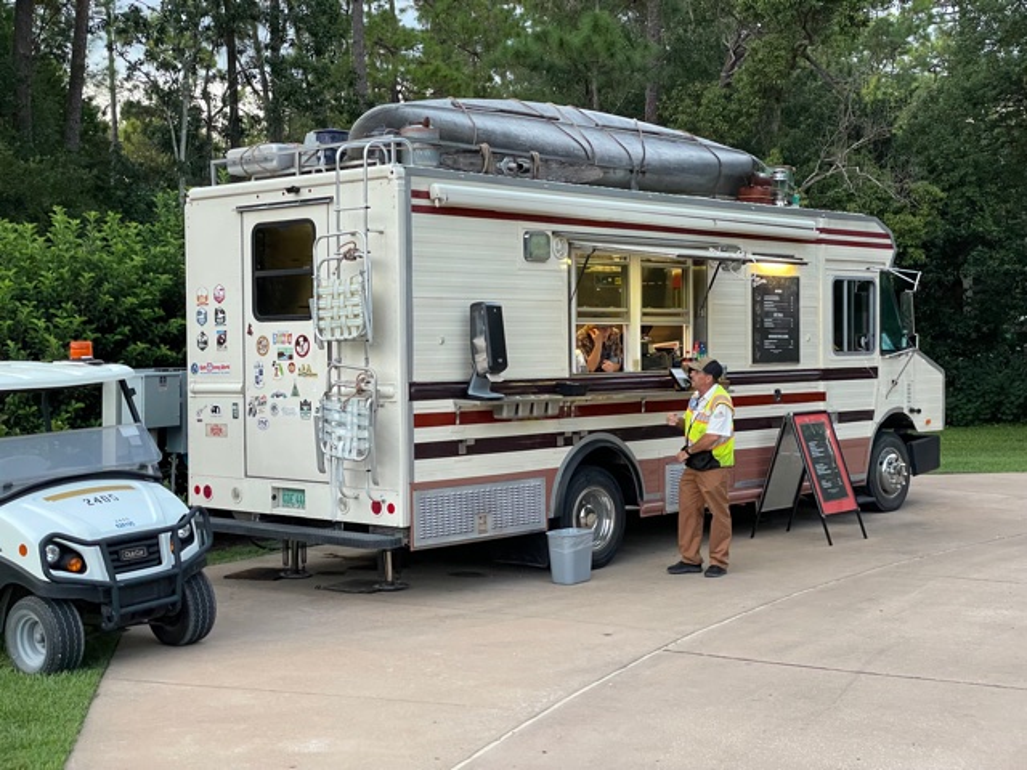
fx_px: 1543
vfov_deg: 28.0
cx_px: 514
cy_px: 385
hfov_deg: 36.8
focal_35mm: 52
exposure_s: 1/82
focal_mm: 6
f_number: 2
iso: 200
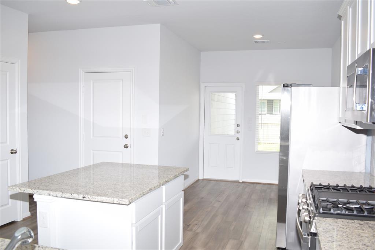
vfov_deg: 39.9
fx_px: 344
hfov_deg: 57.2
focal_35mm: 33
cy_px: 125
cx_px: 188
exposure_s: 1/125
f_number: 5.6
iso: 400
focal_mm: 22
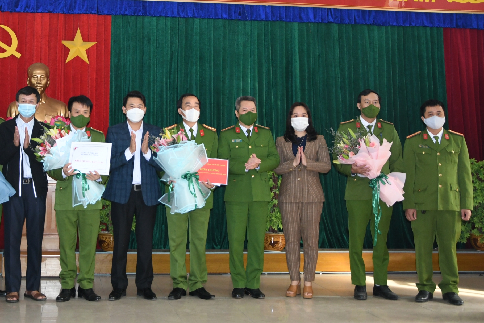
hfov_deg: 36.7
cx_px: 129
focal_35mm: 53
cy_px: 101
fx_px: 713
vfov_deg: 25.4
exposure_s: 1/200
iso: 1000
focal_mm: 22
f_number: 4
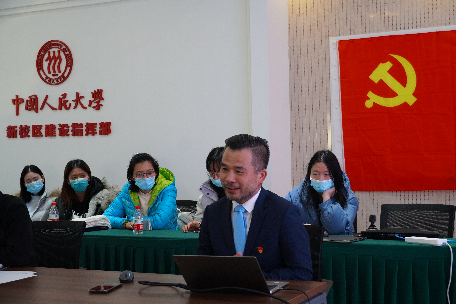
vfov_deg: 23.0
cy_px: 156
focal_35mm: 59
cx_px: 236
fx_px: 747
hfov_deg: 33.9
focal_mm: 38
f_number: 4.5
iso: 1250
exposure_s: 1/160
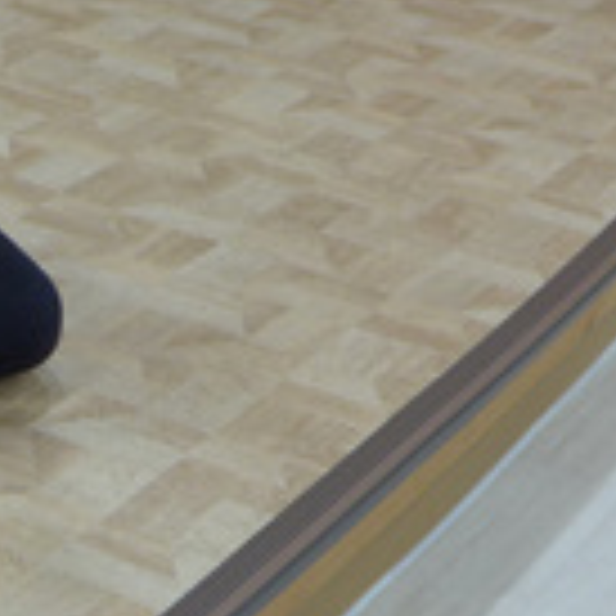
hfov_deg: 12.5
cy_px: 346
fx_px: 2496
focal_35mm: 124
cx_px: -585
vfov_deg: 14.1
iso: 100
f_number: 1.5
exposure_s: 1/60
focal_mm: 5.9
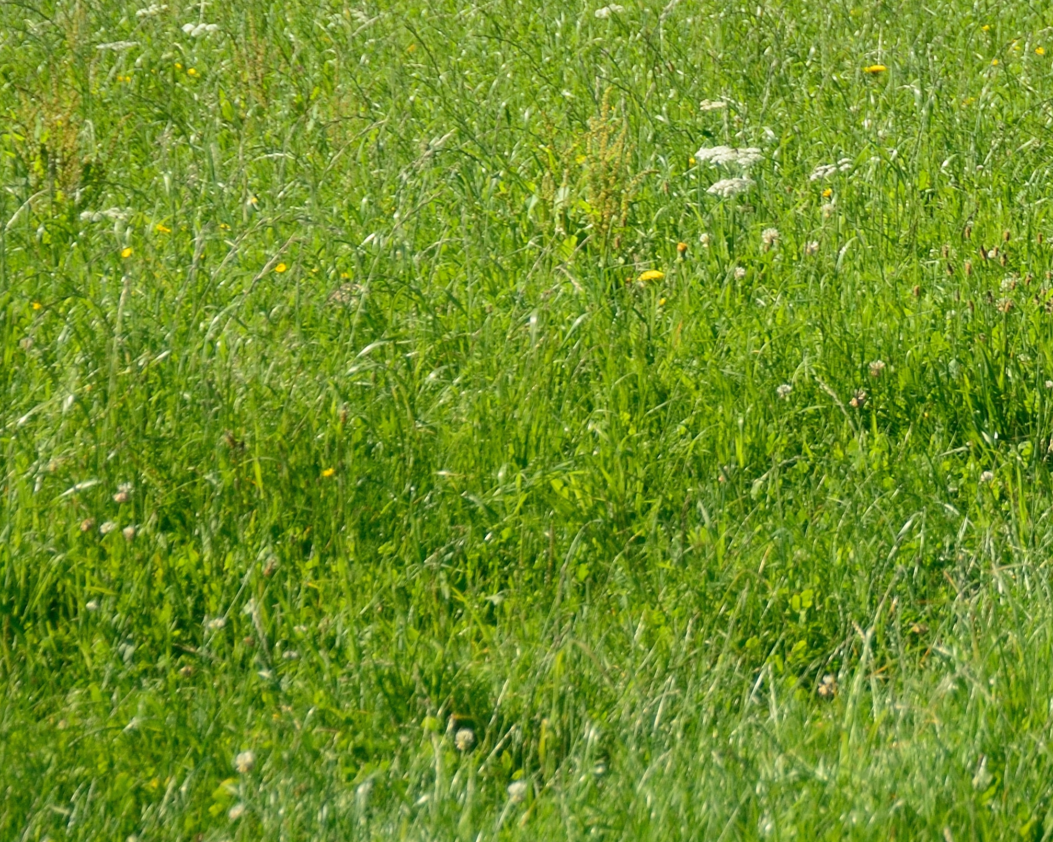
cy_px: -237
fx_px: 10159
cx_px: 1369
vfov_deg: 4.7
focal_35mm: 326
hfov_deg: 5.9
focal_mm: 95
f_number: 5.6
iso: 200
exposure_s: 1/200
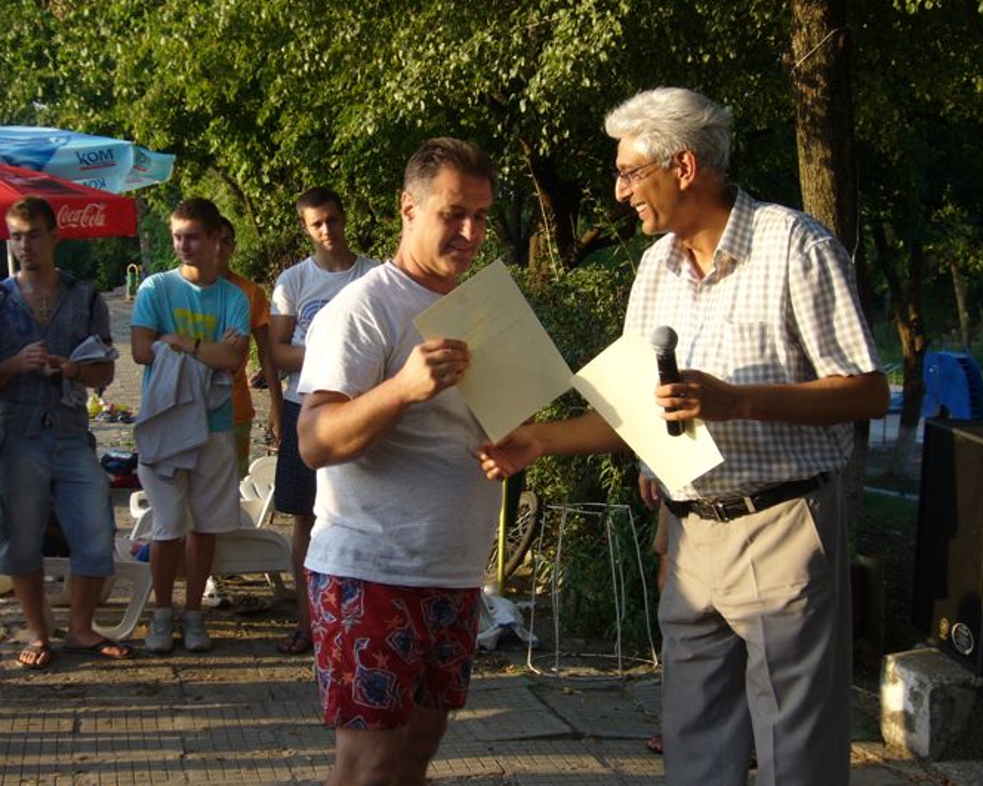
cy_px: 349
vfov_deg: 25.4
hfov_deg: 31.4
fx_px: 1745
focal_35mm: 60
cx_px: 441
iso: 64
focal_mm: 8.5
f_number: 3.4
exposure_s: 1/160
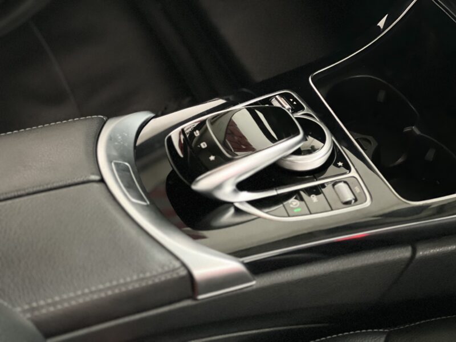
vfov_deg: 19.1
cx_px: 228
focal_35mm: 77
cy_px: 171
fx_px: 1014
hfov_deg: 25.3
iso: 1250
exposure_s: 1/15
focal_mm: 9
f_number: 2.8
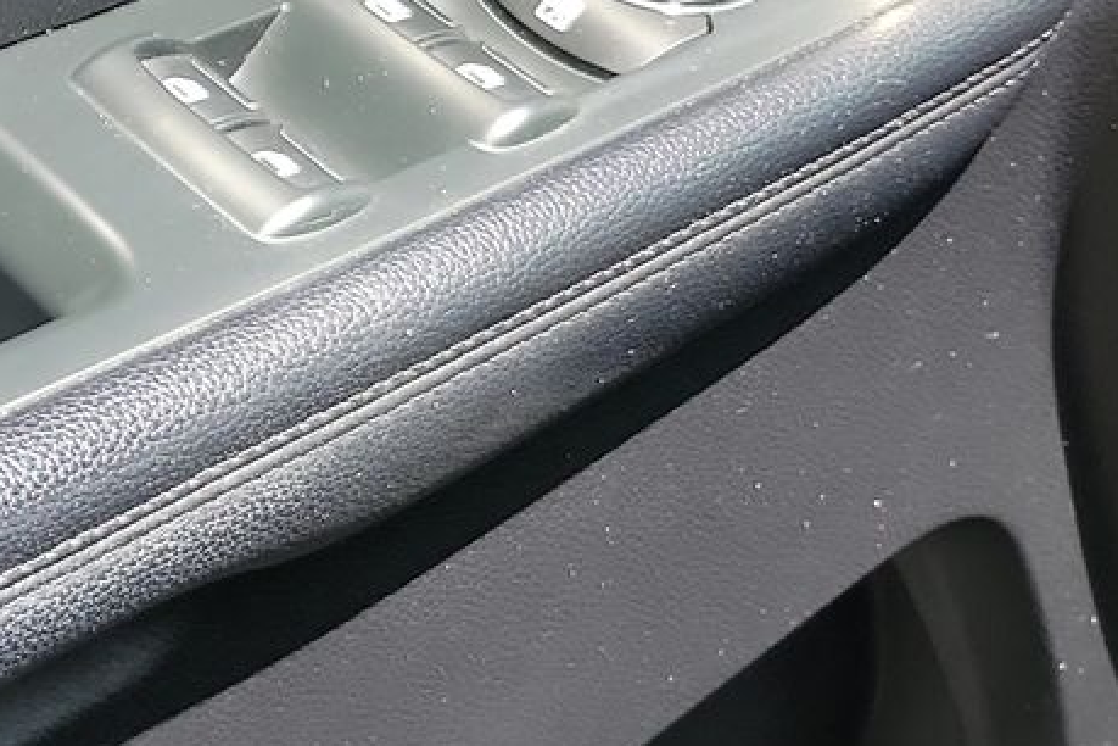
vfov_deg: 15.1
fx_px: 2702
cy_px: -178
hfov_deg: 19.7
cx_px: -645
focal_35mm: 87
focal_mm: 6.7
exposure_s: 1/119
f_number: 1.8
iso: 62
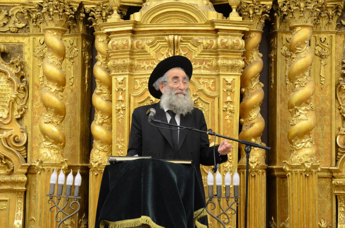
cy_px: 114
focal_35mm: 84
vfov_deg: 16.2
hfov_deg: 24.2
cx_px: 172
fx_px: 803
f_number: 5.3
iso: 1250
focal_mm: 56
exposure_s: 1/125
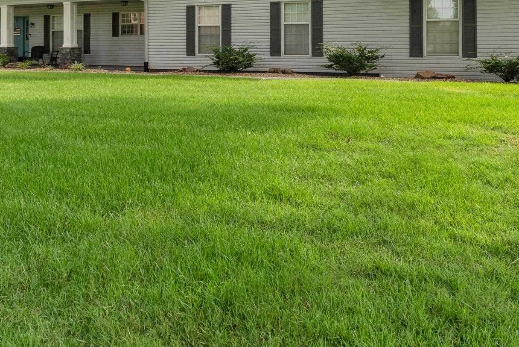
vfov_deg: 33.3
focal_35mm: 37
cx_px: 239
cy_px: 11
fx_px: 534
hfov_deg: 51.8
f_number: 9
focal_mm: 18
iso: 640
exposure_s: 1/500
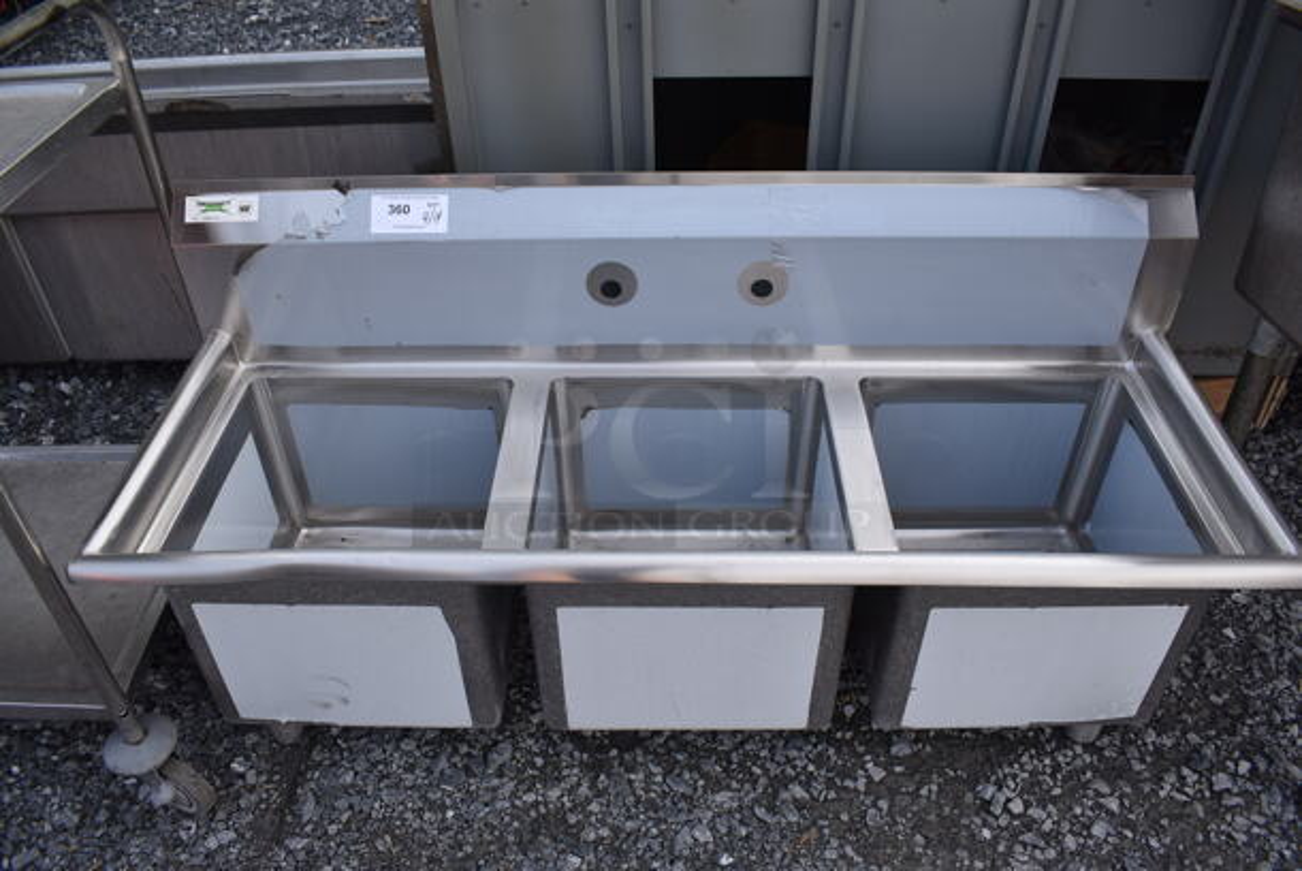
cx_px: 651
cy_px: 436
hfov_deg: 67.3
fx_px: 977
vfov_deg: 48.0
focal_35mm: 27
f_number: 7.1
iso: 200
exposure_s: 1/320
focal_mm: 18
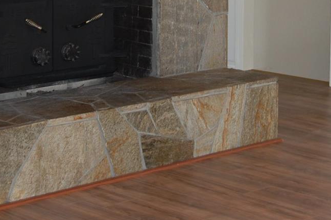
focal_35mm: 132
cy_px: -10
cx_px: 171
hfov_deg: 15.5
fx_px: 1213
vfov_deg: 10.3
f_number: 4.8
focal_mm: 38
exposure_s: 1/60
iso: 400
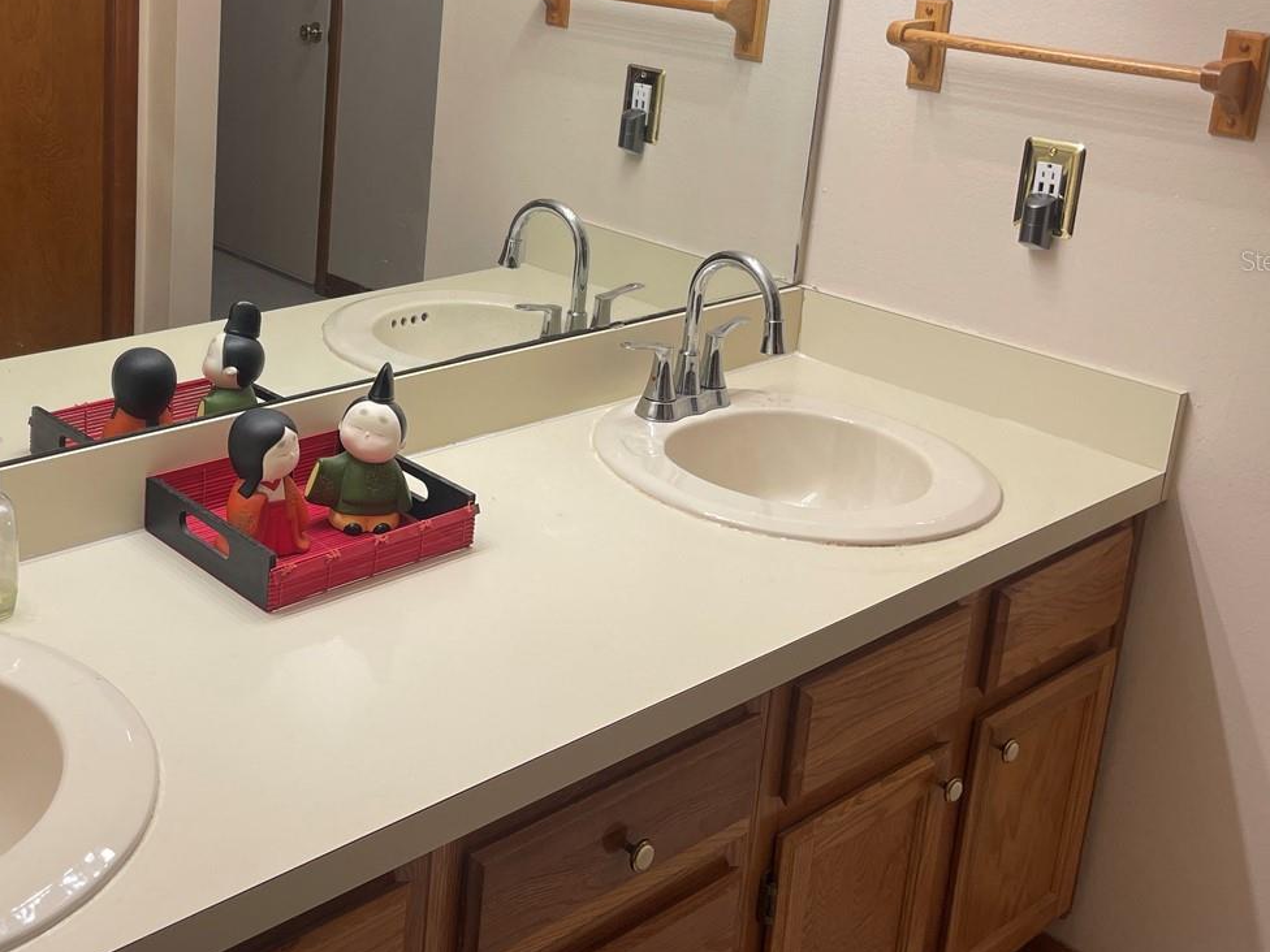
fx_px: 1504
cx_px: 323
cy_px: 260
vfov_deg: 34.5
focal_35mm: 41
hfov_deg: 44.3
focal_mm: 5.1
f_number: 1.6
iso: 80
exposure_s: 1/120
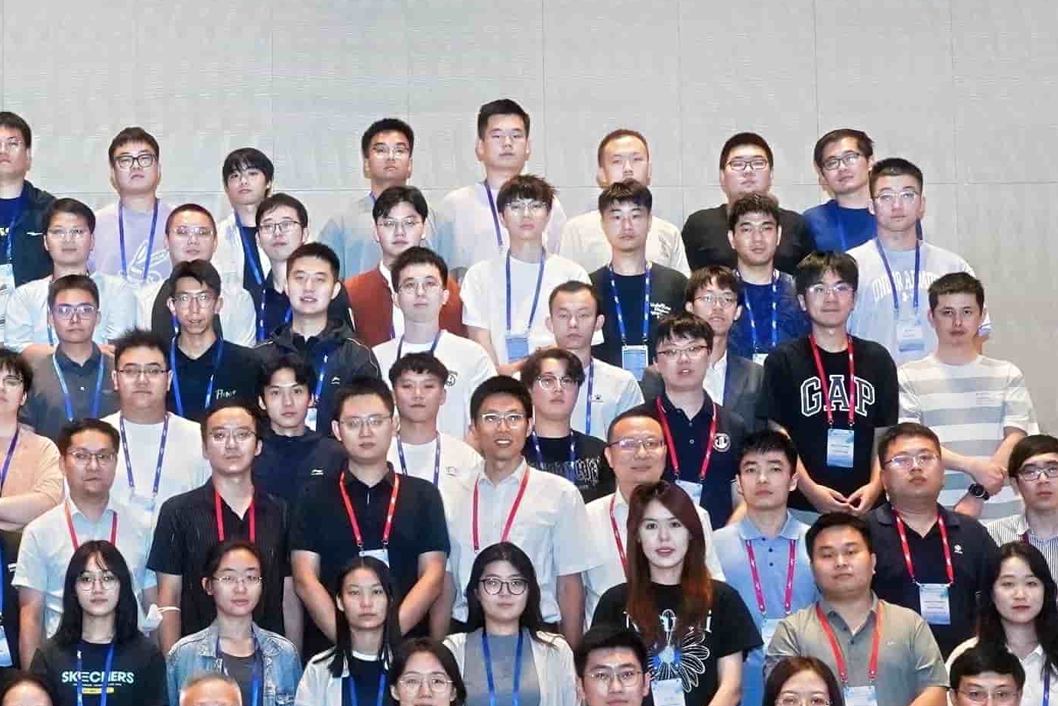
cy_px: 471
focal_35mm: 71
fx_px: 2087
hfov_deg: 27.8
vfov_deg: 19.1
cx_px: 192
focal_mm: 16
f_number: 5
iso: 1250
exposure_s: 1/200
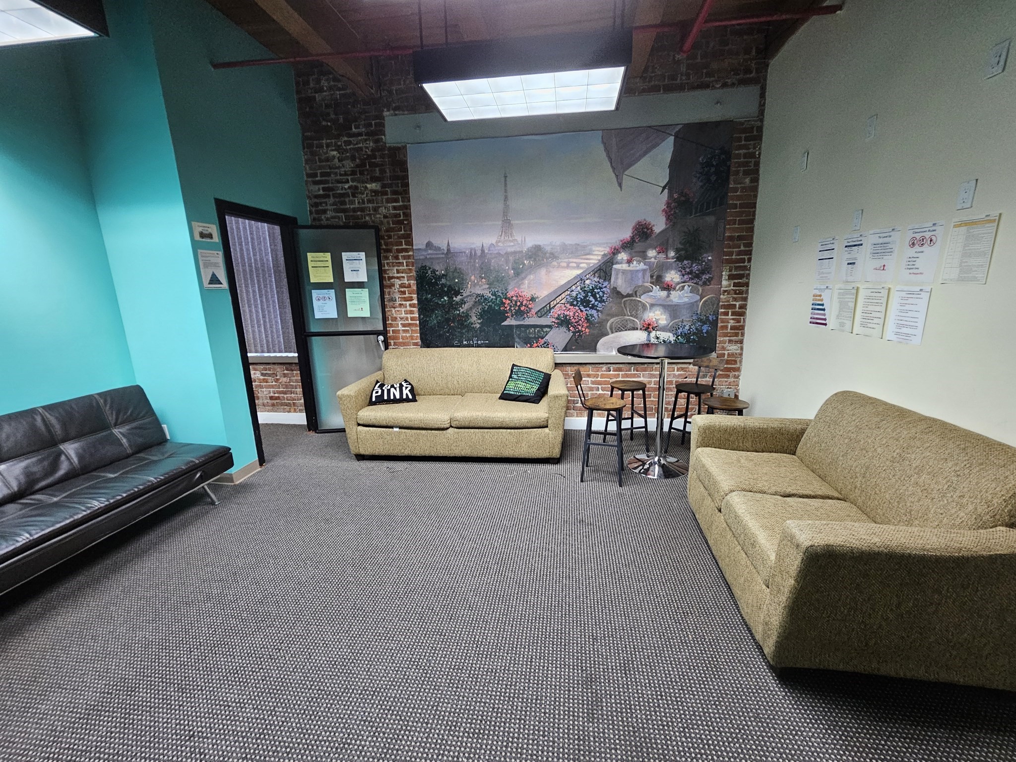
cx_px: 508
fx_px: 382
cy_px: 381
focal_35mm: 13
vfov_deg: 89.9
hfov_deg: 106.2
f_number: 2.2
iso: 400
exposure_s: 1/40
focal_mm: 2.2
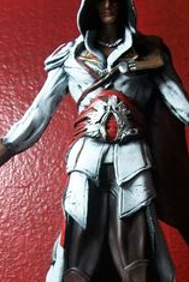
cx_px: 113
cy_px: 228
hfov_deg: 20.0
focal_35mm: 68
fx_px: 535
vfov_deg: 28.9
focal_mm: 5.7
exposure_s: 1/20
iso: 160
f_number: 2.9
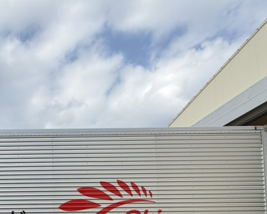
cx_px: -9
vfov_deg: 36.3
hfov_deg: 43.9
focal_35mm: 34
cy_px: 240
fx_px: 269
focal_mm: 2.22
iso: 20
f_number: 2.2
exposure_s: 1/853
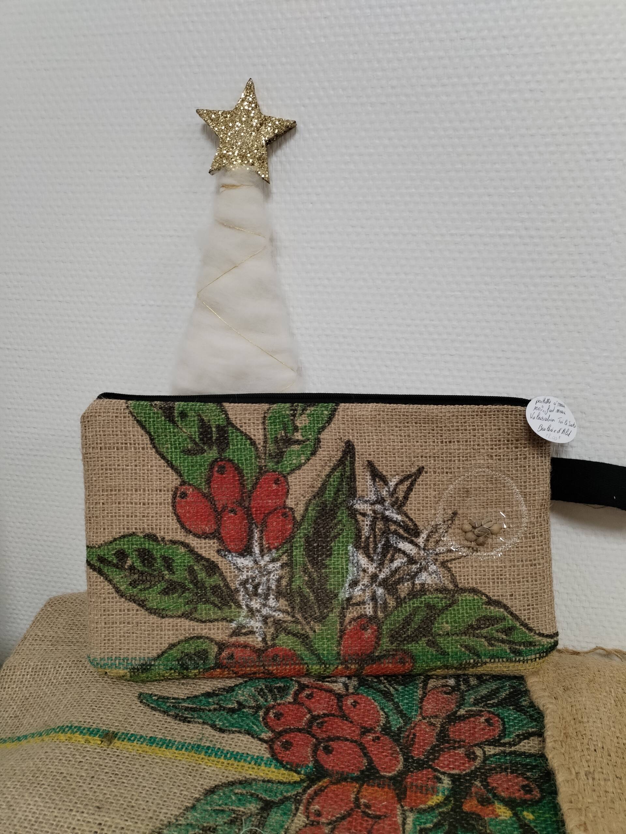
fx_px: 627
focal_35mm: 26
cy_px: 417
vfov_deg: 67.3
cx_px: 313
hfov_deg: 53.1
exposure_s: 1/50
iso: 349
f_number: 1.8
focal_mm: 4.75
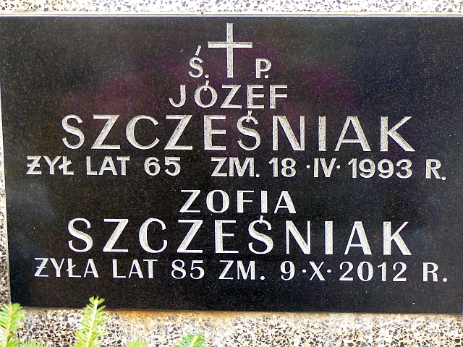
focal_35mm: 138
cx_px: 232
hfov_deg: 14.3
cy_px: 174
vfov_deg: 10.7
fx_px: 1846
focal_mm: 24.8
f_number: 2.8
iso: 400
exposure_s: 1/50
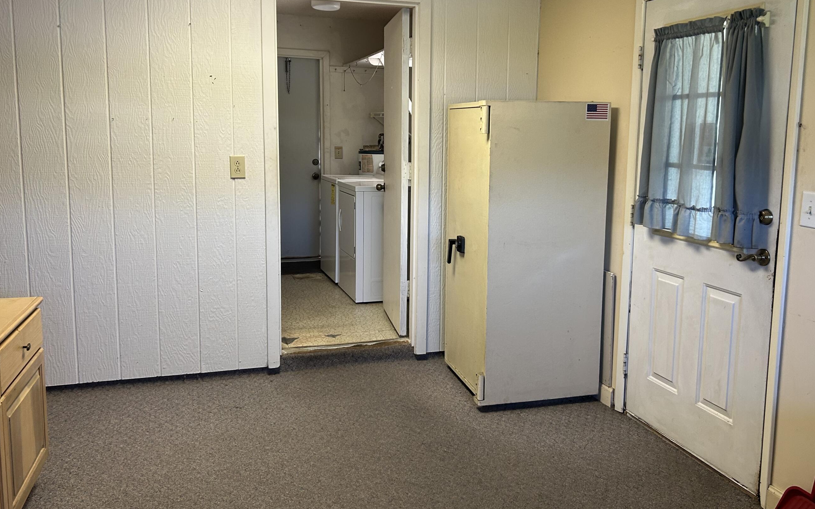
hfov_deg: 59.6
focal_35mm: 32
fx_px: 711
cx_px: 435
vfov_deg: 39.4
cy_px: 226
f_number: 1.5
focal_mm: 5.7
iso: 125
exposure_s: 1/120
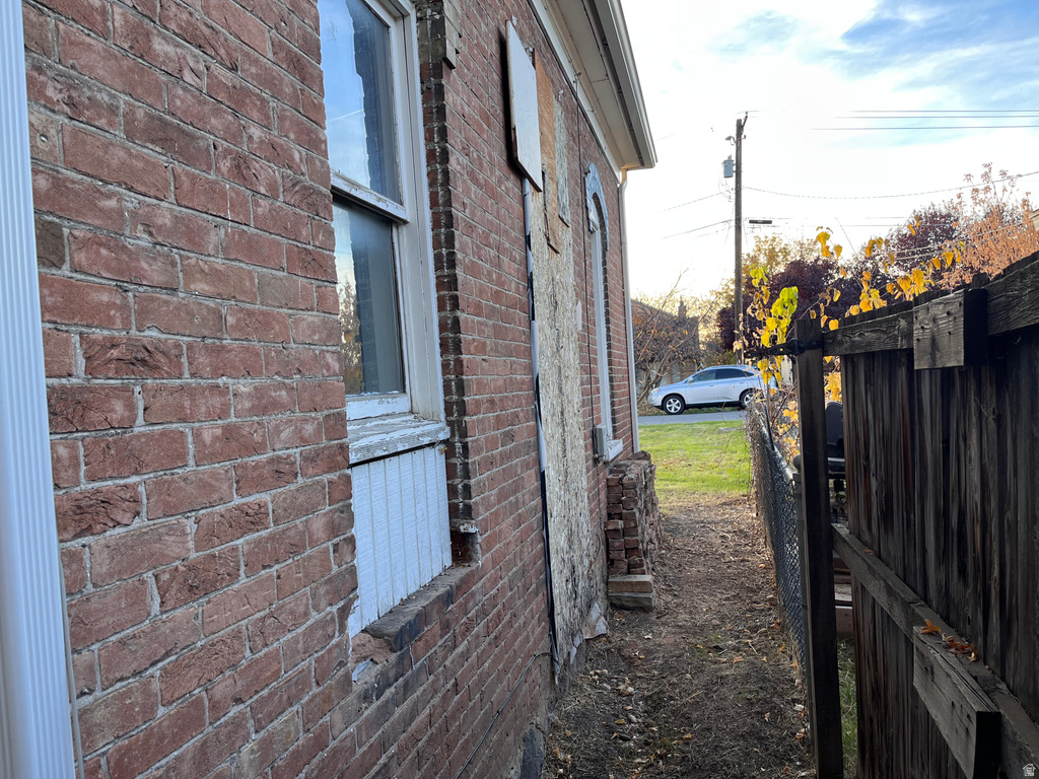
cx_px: 520
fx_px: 780
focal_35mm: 26
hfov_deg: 67.3
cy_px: 390
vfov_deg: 53.1
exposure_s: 1/125
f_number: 1.6
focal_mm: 5.1
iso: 32
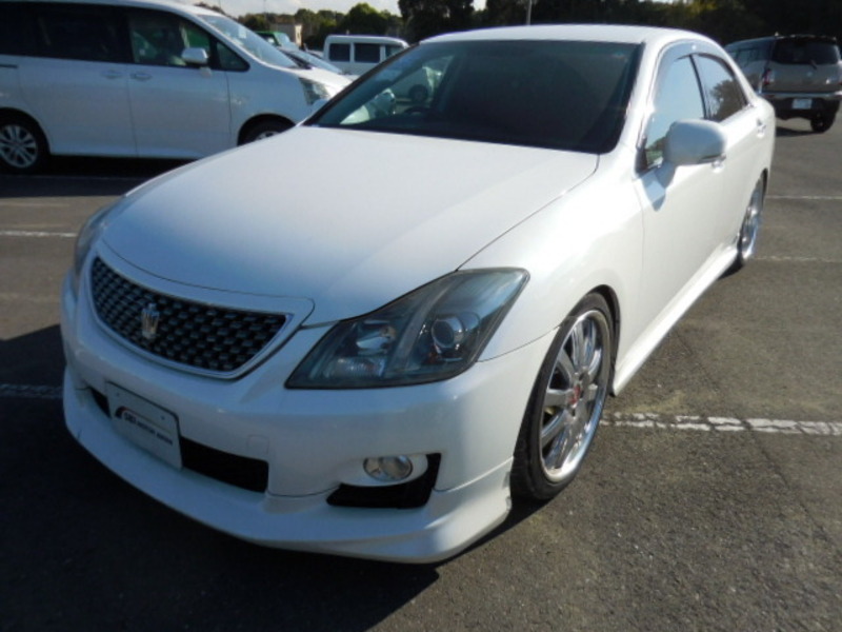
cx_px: 421
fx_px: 608
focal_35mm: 25
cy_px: 316
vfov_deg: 54.9
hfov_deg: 69.4
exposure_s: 1/1600
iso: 125
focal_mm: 4.5
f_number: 3.3
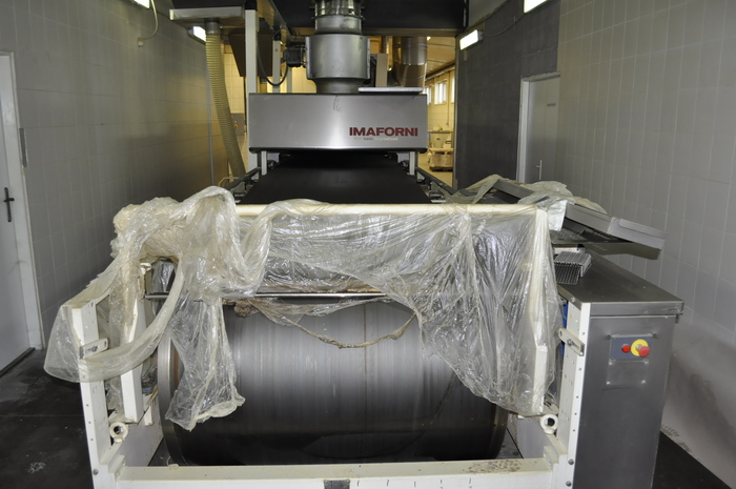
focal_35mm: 30
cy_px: 244
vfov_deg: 43.5
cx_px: 368
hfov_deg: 62.0
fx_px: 613
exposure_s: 1/60
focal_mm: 20
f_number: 3.8
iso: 800
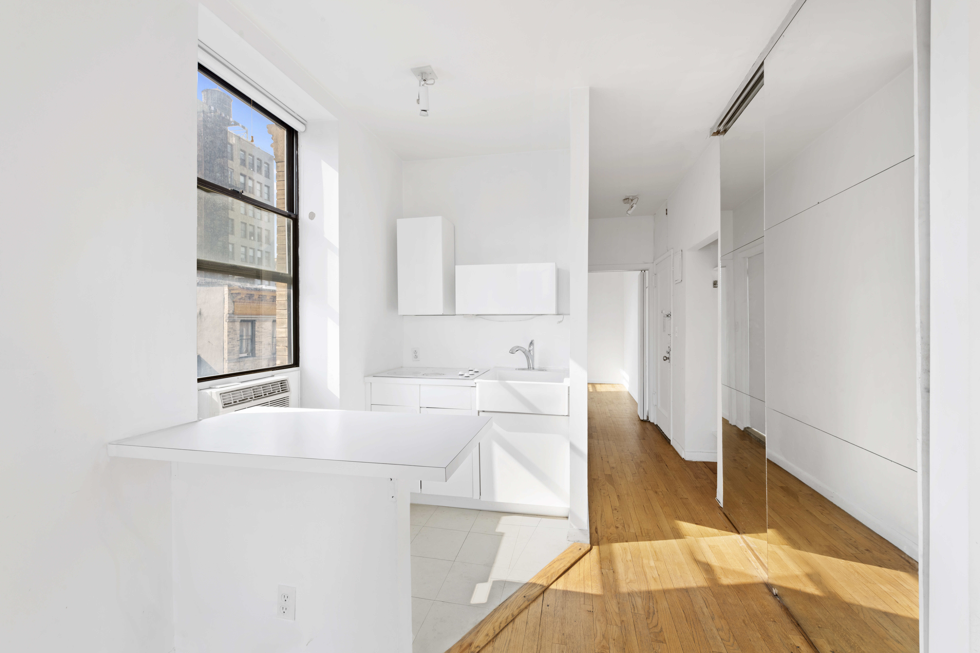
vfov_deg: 77.3
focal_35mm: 15
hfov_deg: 100.4
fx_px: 408
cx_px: 490
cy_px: 326
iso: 100
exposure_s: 1/4
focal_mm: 15
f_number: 13
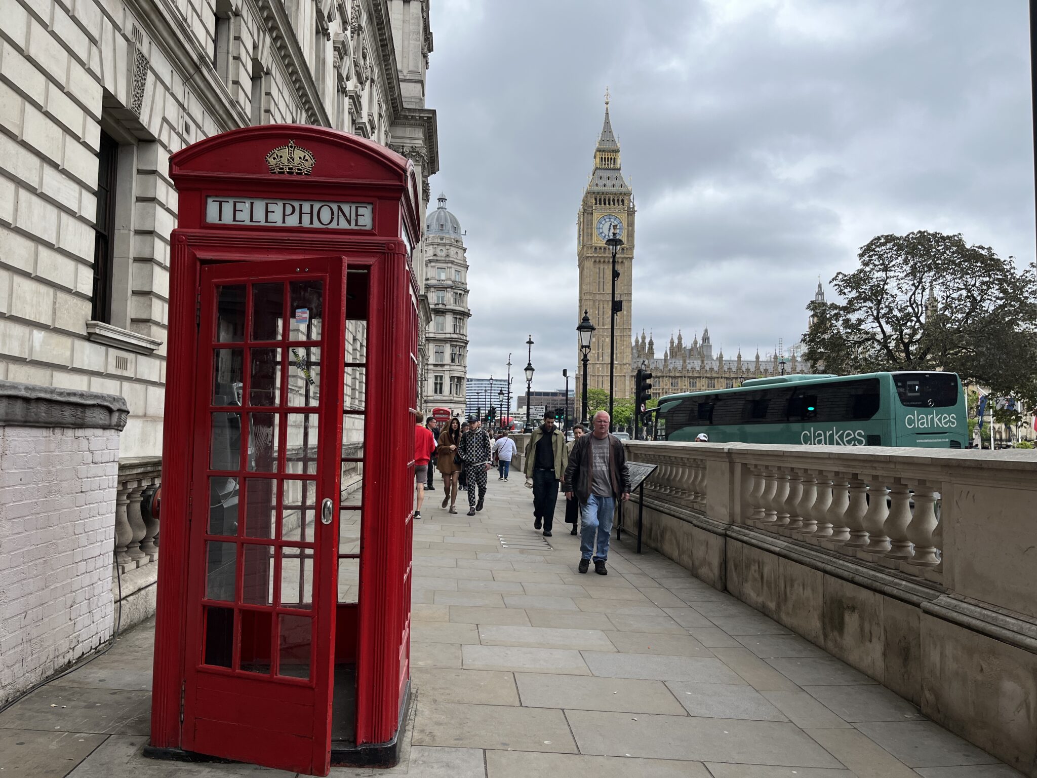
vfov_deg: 53.1
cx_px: 518
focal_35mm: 26
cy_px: 389
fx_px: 779
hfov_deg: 67.3
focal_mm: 5.1
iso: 50
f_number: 1.6
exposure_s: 1/2268
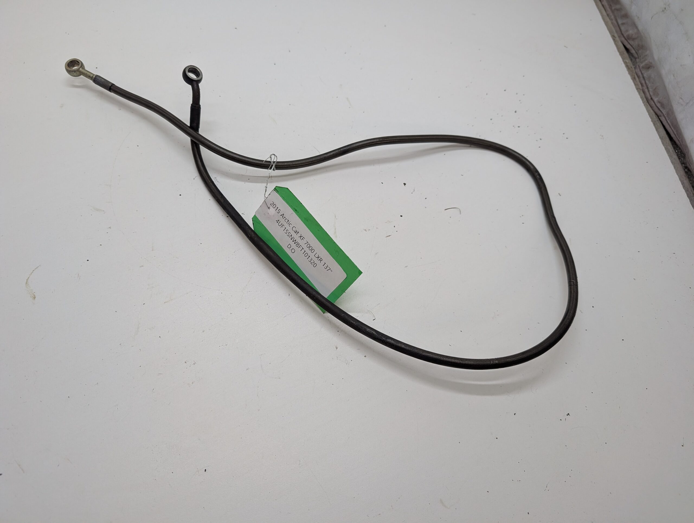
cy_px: 262
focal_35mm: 24
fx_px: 482
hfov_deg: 71.5
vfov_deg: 56.9
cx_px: 347
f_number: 1.68
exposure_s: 1/268
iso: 211
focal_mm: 6.9
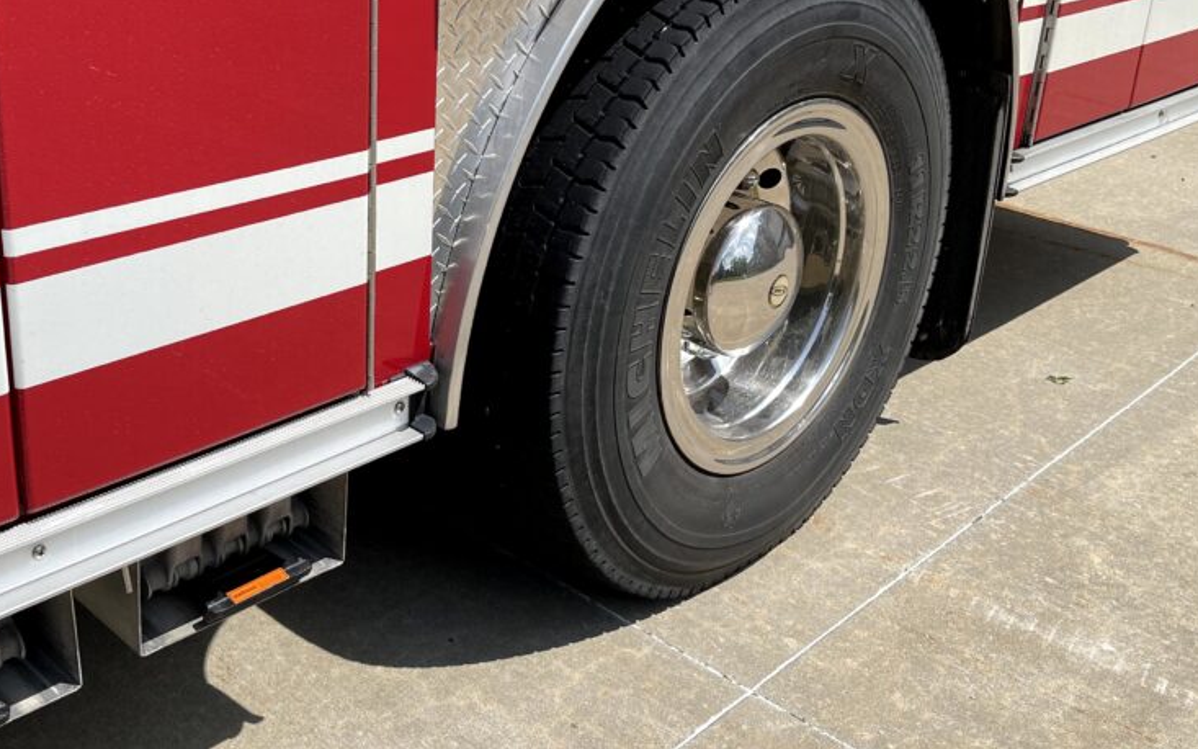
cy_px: 291
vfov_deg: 29.1
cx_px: 502
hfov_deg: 45.1
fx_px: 1436
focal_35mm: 44
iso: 32
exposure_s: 1/3663
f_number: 1.6
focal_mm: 5.1
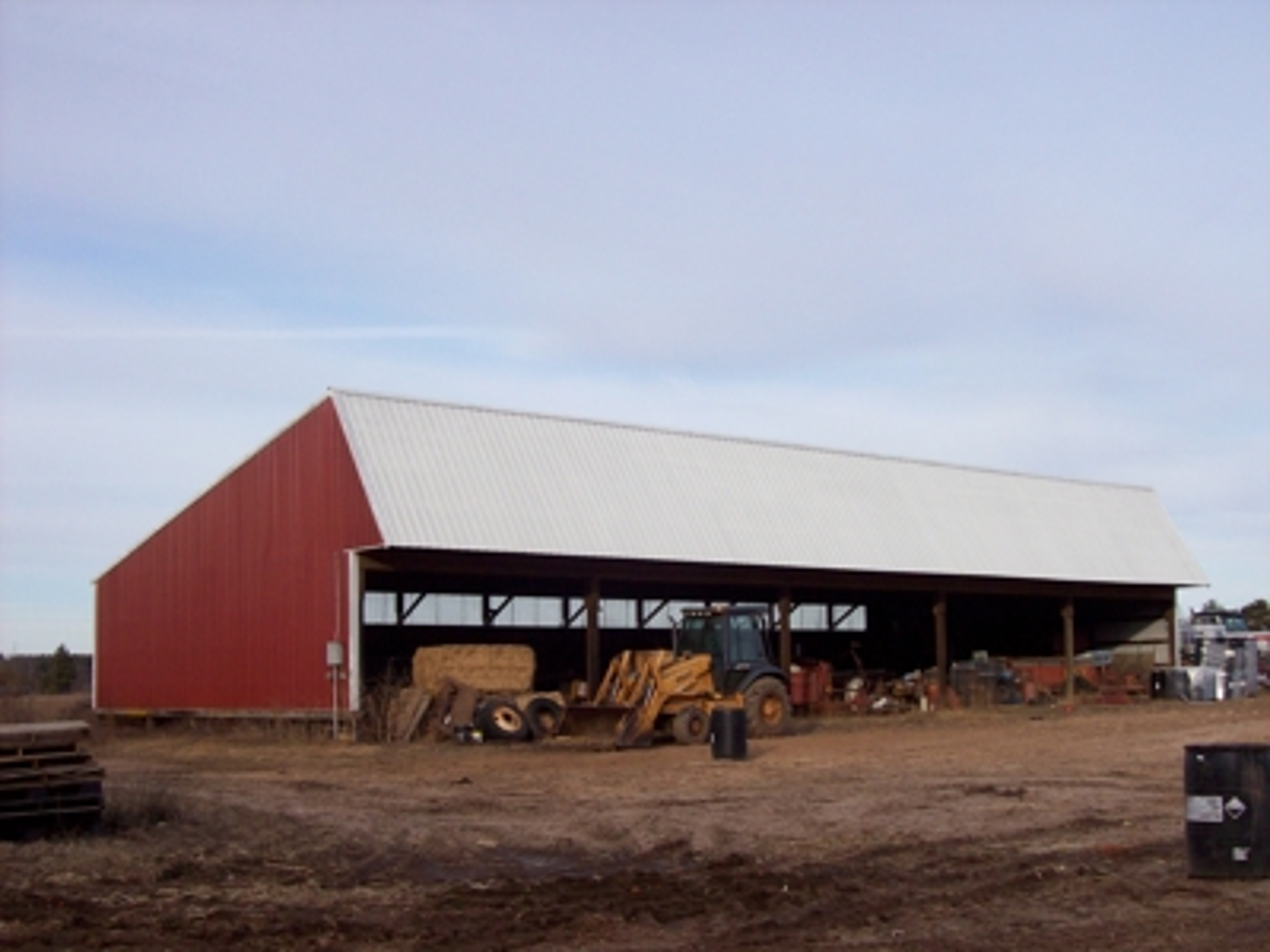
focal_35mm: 45
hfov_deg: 42.1
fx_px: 1651
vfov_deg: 32.2
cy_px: 476
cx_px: 635
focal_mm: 7.6
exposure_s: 1/346
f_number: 5.4
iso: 80
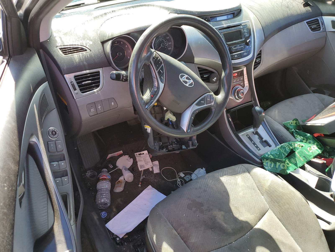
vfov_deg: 53.1
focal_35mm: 26
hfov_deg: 67.3
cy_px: 126
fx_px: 252
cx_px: 168
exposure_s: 1/238
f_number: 1.5
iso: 50
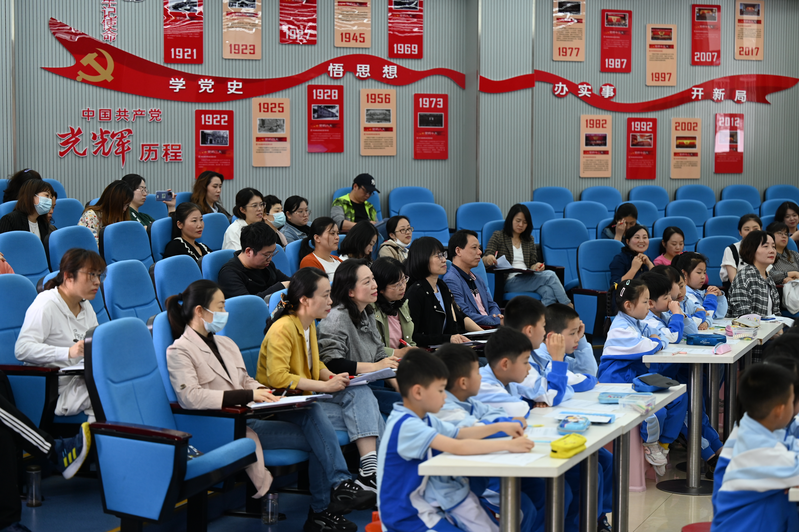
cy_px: 266
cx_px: 400
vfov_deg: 19.4
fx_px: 1553
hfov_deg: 28.9
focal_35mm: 70
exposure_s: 1/125
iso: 450
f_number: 2.8
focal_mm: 70
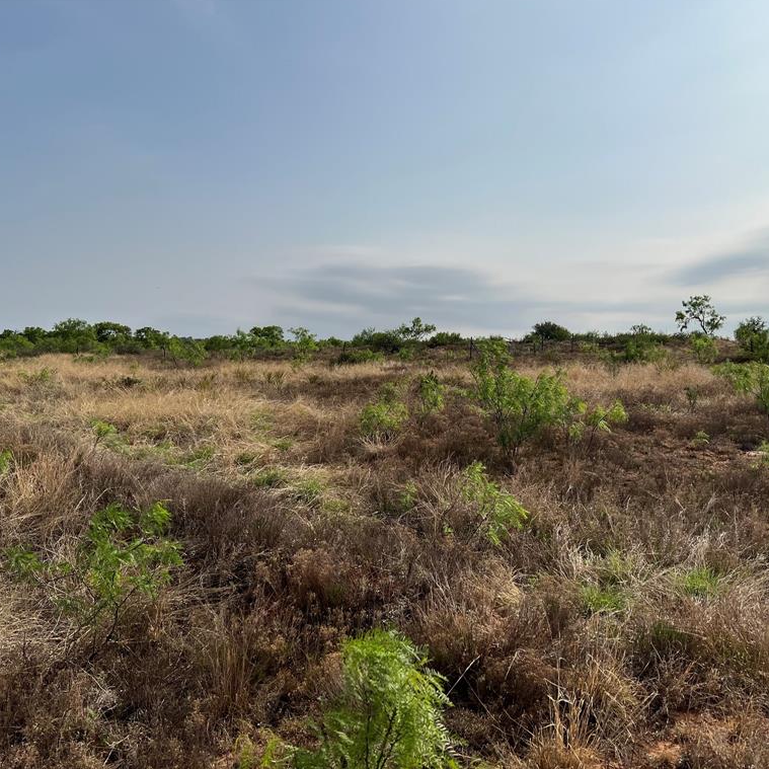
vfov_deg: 52.5
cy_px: 382
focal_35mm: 31
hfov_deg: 52.5
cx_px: 405
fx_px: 779
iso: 50
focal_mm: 5.7
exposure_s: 1/14286
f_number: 1.5
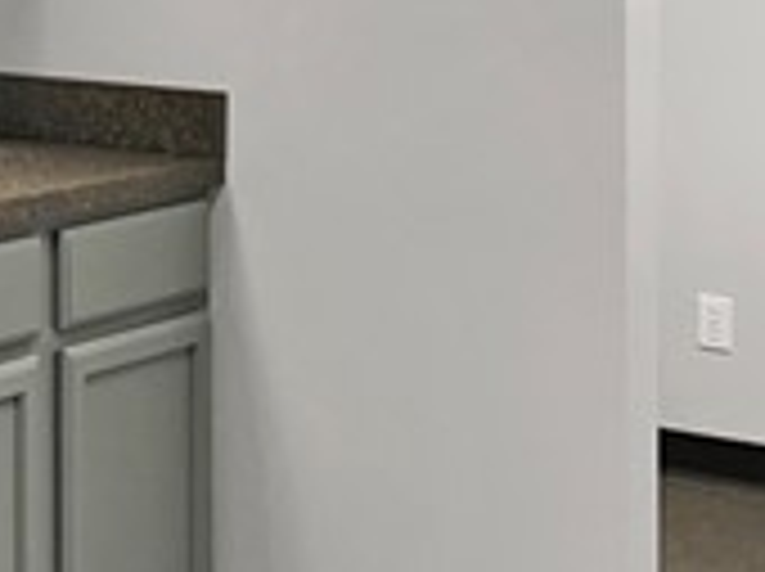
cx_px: -450
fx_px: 3465
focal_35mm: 157
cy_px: -110
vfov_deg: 9.3
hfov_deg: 11.9
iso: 50
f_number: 1.5
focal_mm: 5.7
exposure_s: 1/132
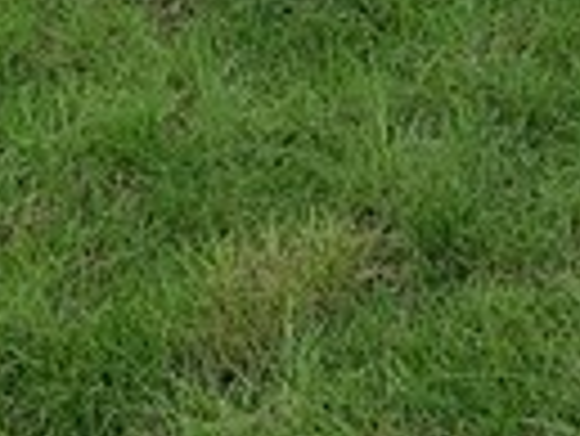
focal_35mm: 206
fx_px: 3455
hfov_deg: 9.4
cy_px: -670
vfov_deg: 6.8
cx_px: 737
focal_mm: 4.25
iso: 25
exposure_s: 1/469
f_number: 1.8
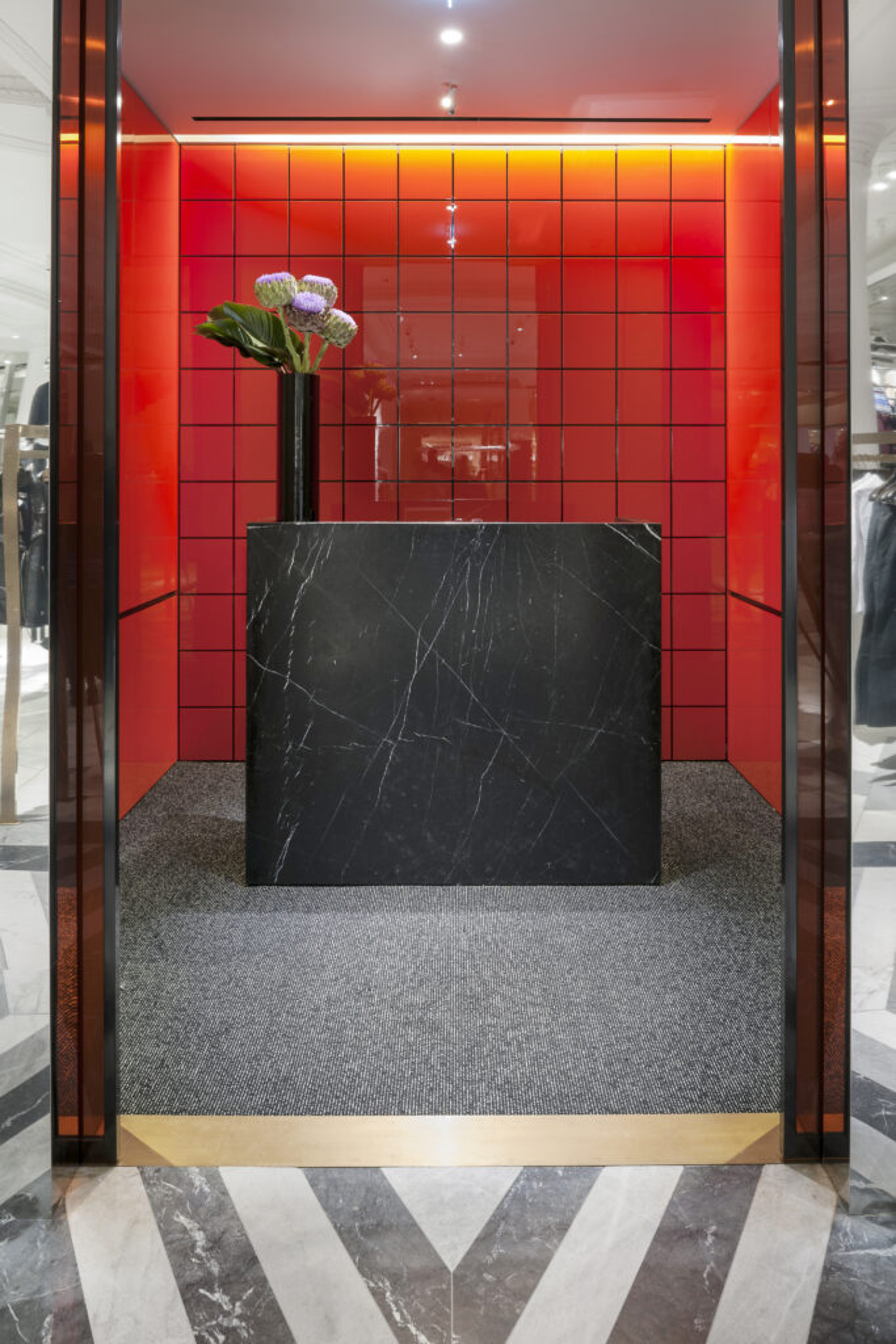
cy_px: 672
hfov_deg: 53.1
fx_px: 896
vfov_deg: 73.7
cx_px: 448
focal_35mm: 24
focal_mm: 24
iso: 50
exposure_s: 8
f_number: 13
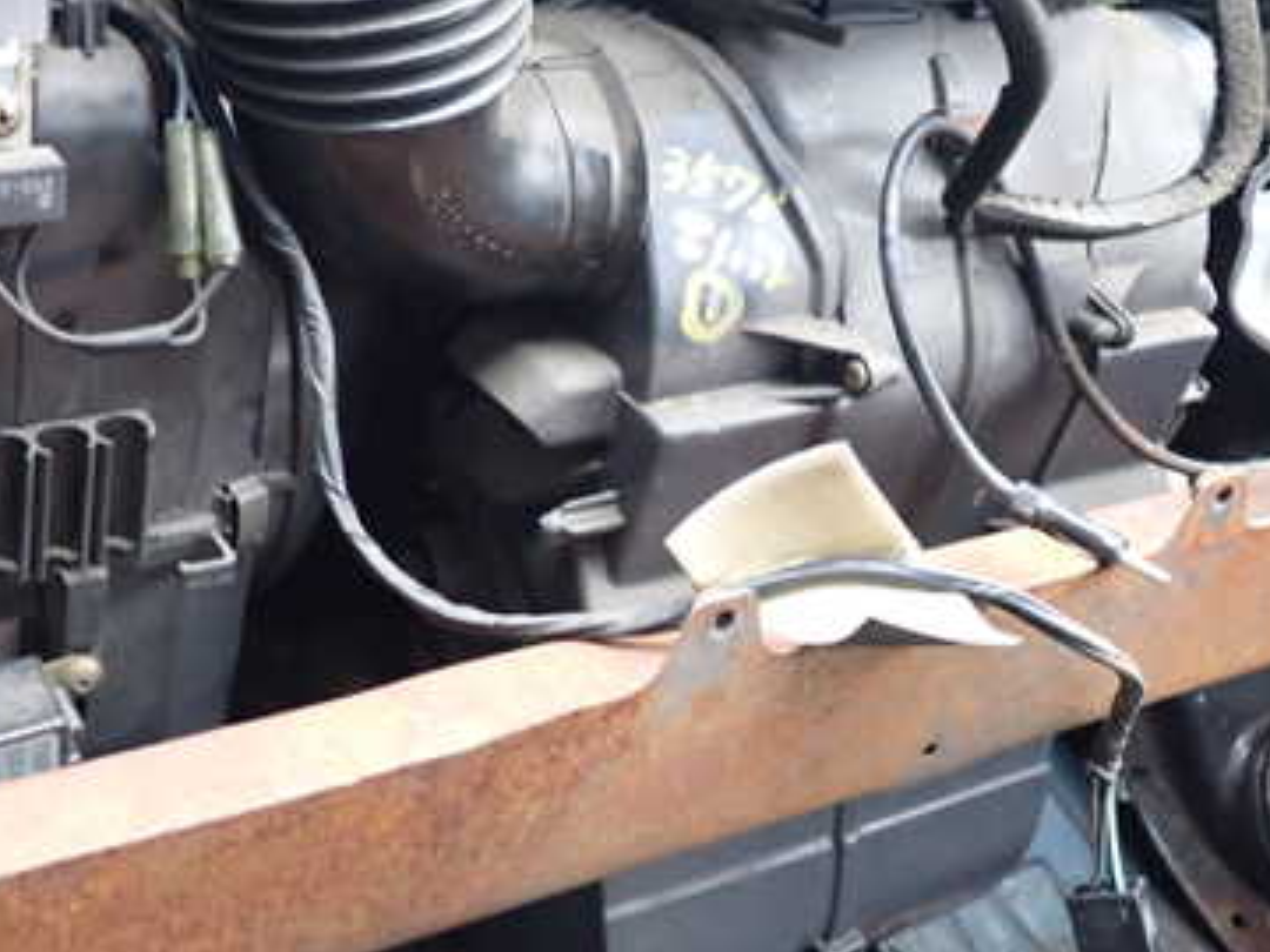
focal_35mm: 50
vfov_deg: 28.9
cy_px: 310
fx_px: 1834
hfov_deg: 38.0
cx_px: 508
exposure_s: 1/30
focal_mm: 5.4
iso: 500
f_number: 2.3
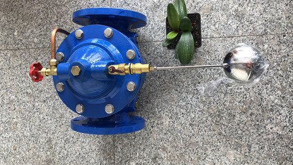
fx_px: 241
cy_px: 74
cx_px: 145
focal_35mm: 31
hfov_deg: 62.6
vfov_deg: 37.8
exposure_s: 1/40
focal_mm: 3.99
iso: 25
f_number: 1.8
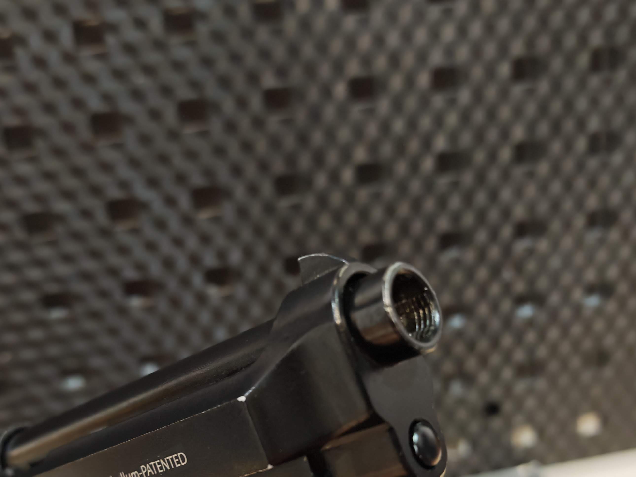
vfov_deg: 36.6
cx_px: 268
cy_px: 370
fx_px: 698
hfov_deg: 48.8
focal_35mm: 38
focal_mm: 6.83
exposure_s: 1/50
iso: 500
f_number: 2
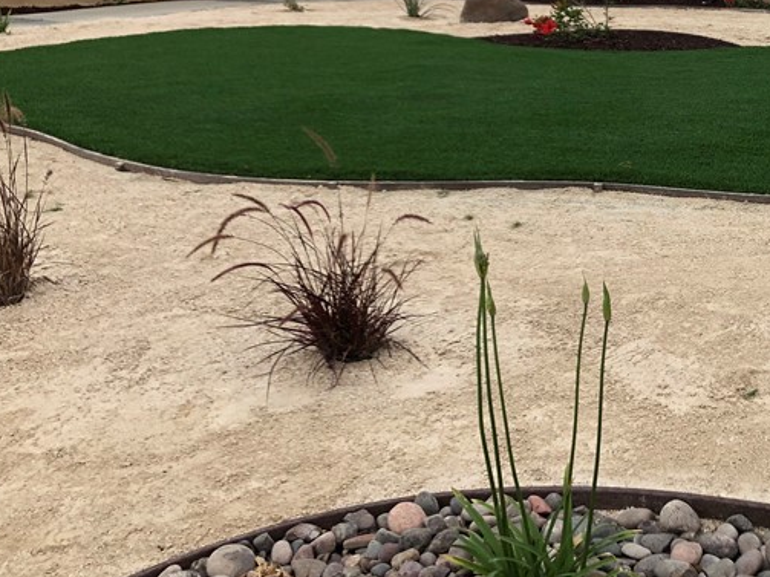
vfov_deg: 25.1
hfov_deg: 31.9
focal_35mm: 57
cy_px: 87
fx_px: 1268
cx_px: 715
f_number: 1.8
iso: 20
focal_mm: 4
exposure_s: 1/1056
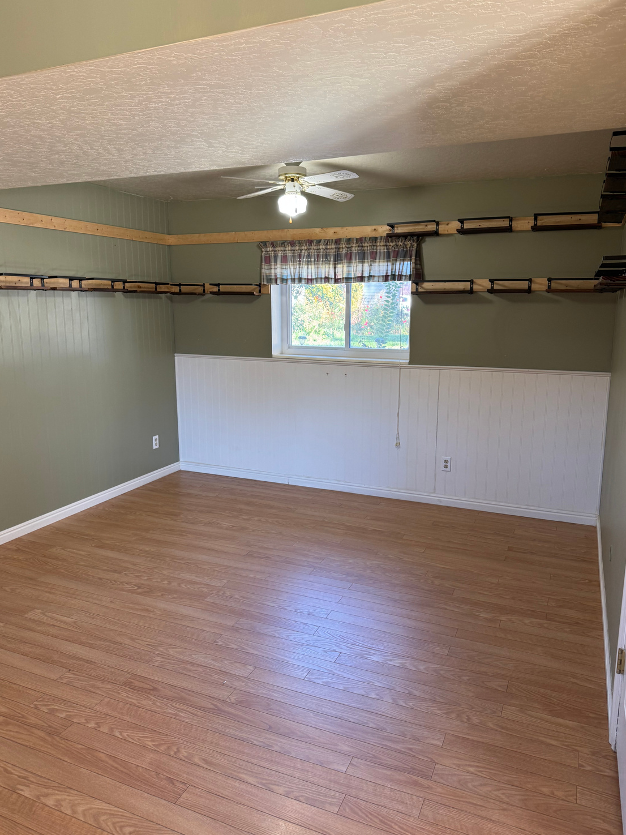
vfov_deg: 69.4
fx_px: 603
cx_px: 314
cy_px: 412
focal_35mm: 25
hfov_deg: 54.9
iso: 125
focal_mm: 6.76
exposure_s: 1/60
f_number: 1.78
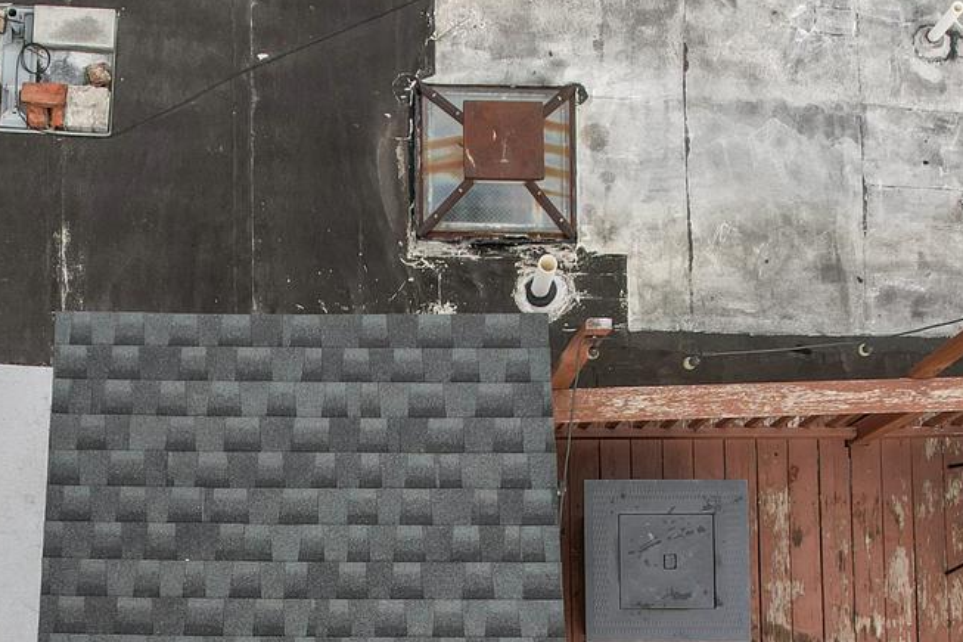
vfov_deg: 19.3
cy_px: 613
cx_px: 333
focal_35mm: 69
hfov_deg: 29.1
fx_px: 1845
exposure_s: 1/640
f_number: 2.8
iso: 100
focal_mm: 8.38
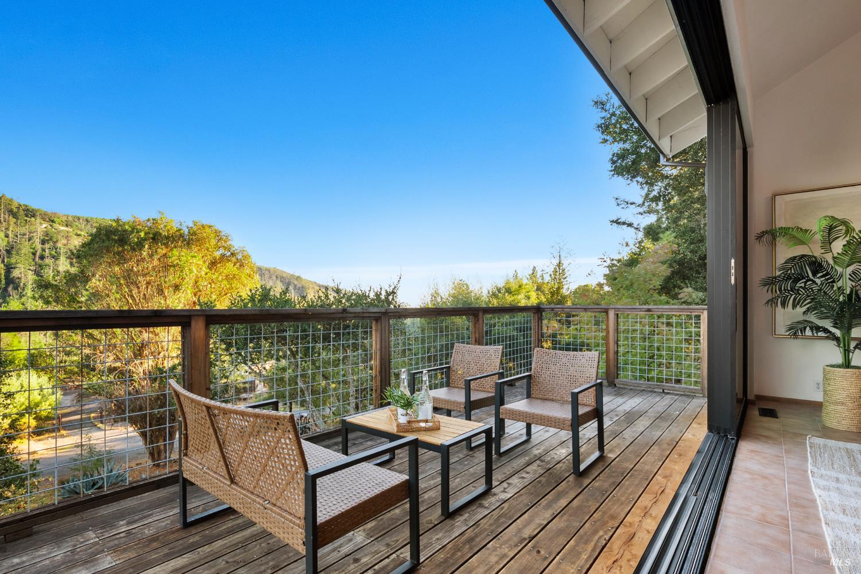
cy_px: 287
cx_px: 430
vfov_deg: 67.4
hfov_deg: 90.0
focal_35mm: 18
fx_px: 430
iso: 100
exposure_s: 1/13
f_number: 8
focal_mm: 12
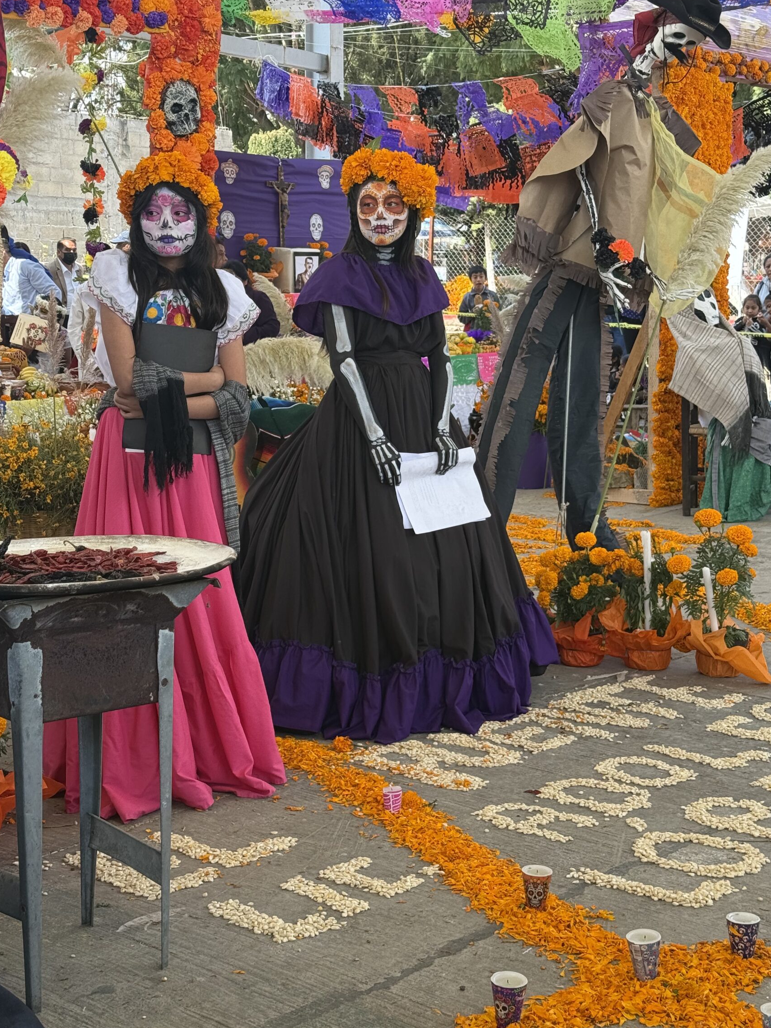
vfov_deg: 35.5
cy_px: 456
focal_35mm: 54
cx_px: 416
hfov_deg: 27.0
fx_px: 1604
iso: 80
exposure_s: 1/592
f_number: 1.78
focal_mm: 6.76
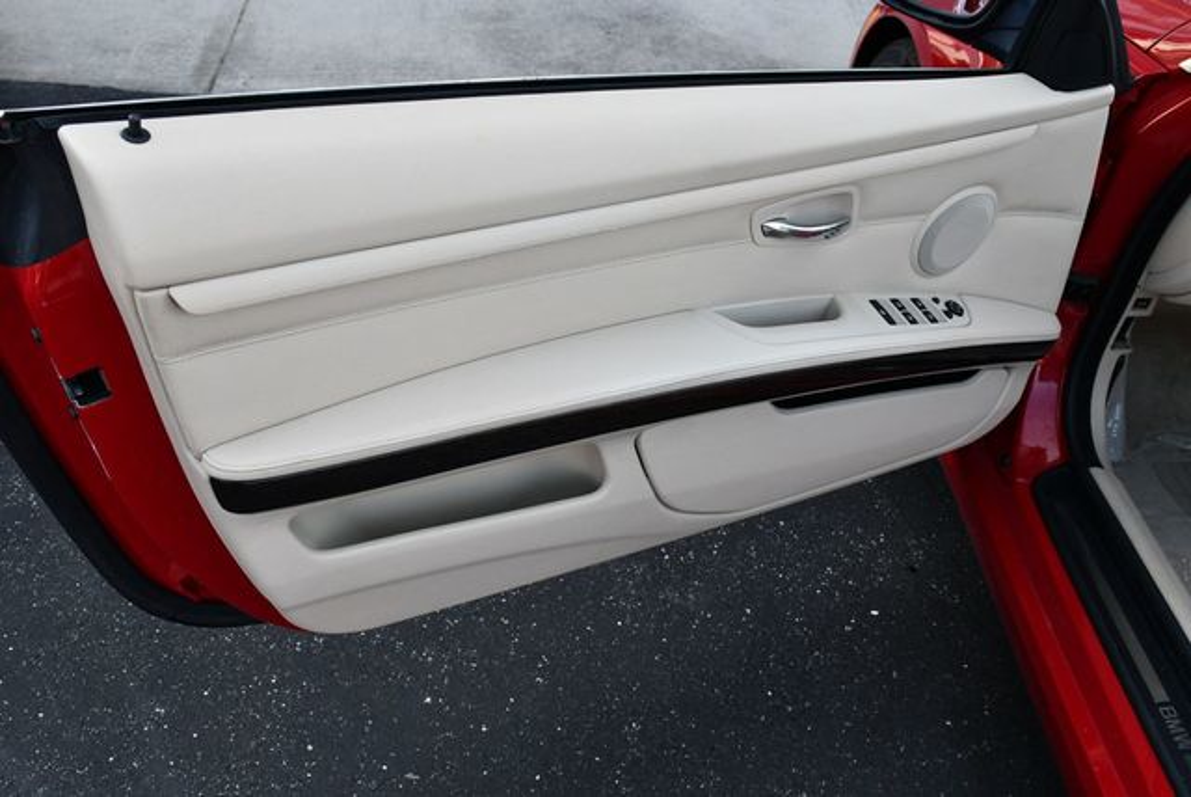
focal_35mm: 36
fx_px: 1192
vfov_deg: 36.9
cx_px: 596
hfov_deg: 53.1
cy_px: 398
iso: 250
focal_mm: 18
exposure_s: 1/250
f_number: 5.6
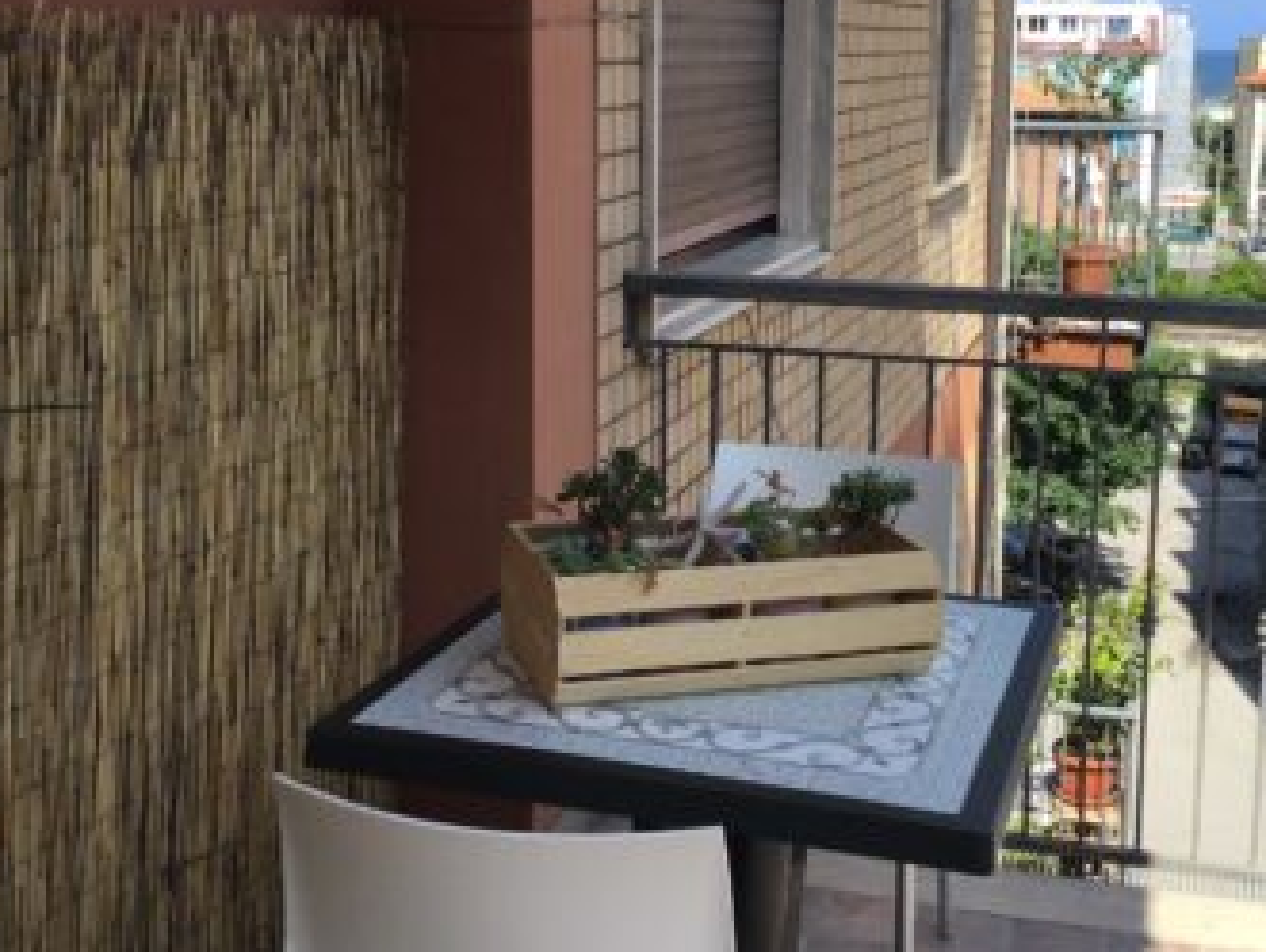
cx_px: 746
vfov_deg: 30.1
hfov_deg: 39.5
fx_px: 1757
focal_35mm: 48
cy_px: 312
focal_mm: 3.3
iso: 25
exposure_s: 1/783
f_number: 2.4
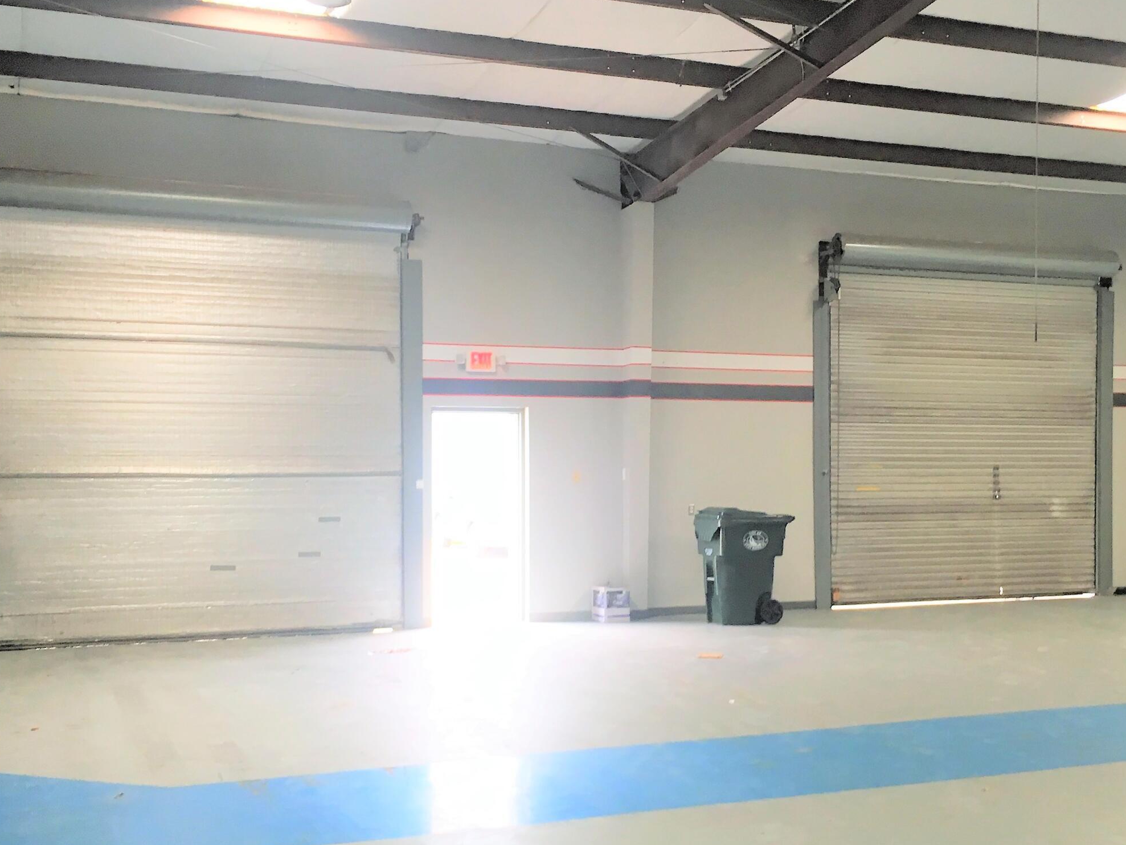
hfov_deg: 42.8
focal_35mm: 44
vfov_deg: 32.8
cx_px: 664
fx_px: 1431
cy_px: 497
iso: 50
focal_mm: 4.15
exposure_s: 1/30
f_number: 2.2
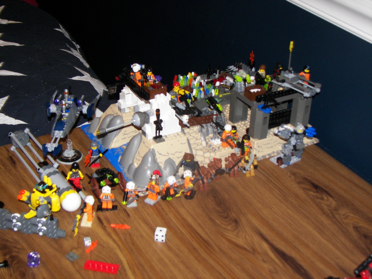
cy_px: 140
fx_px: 634
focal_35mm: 59
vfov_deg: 24.8
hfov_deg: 32.7
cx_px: 186
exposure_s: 1/30
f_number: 2.8
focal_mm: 9.9
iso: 100
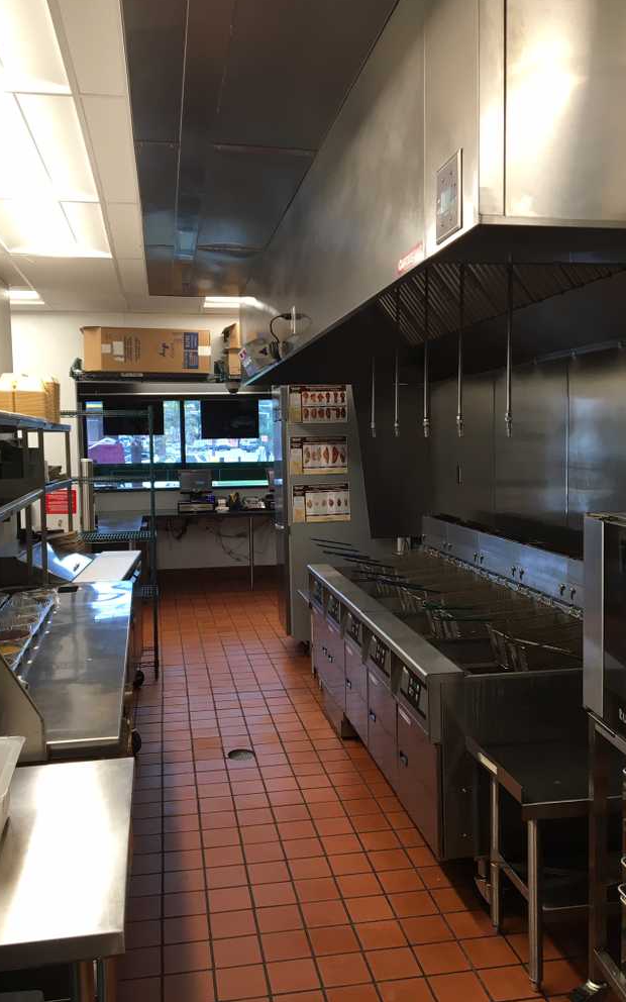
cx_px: 302
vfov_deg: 61.2
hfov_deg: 40.6
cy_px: 498
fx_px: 846
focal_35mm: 31
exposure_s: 1/30
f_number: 2.2
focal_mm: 4.15
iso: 32
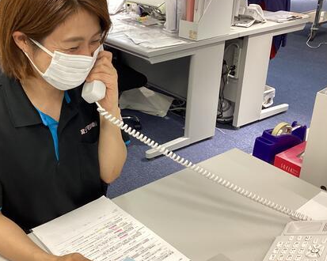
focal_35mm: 44
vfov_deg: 34.1
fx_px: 426
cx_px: 107
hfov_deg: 41.4
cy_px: 129
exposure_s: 1/50
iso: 125
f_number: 2.4
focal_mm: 3.3
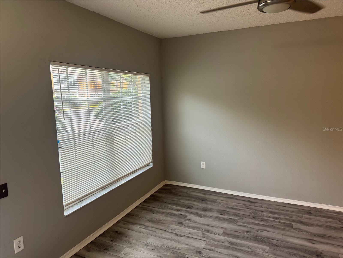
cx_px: 172
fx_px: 238
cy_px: 129
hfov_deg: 71.6
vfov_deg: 56.8
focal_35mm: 24
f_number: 1.78
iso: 160
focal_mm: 6.76
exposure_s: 1/120
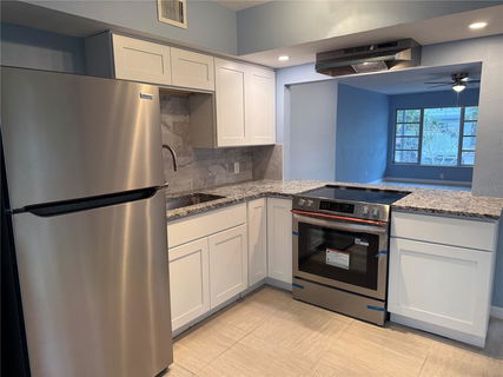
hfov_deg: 71.6
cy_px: 188
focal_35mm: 24
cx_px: 252
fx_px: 349
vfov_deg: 56.8
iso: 200
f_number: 1.78
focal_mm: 6.76
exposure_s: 1/120
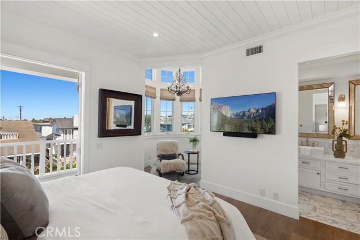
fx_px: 160
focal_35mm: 16
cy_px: 120
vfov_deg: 73.7
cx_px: 180
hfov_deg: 96.8
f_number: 9
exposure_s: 1/60
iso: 200
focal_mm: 16
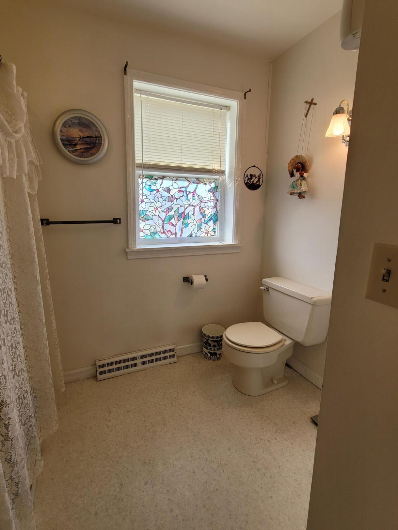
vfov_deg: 94.4
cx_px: 186
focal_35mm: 16
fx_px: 245
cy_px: 252
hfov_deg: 78.0
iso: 50
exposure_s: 1/60
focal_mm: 1.74
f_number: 2.2
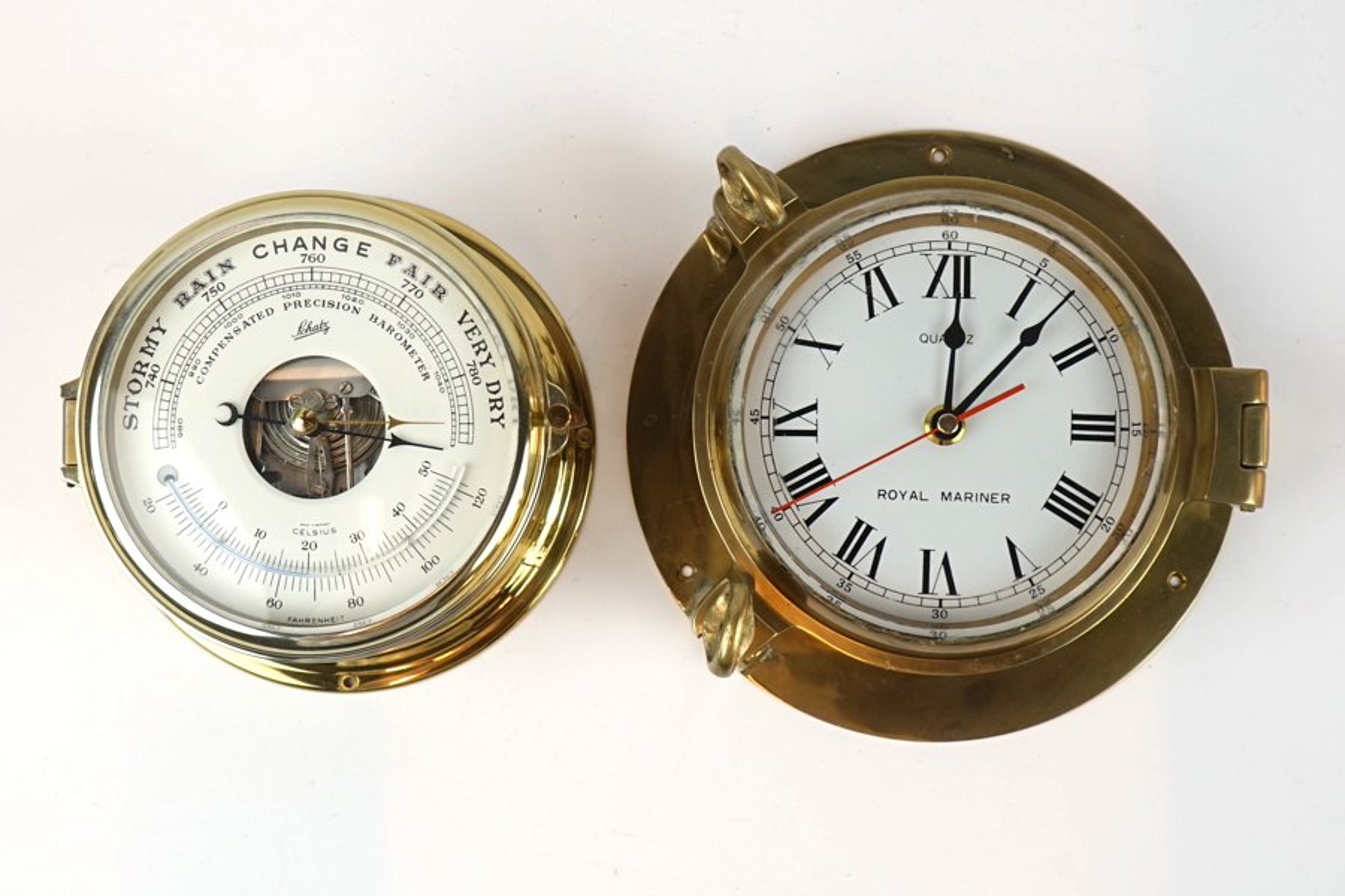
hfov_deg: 65.5
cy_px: 448
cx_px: 672
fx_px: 1046
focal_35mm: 28
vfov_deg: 46.4
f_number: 4.5
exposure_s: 1/80
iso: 50
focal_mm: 28
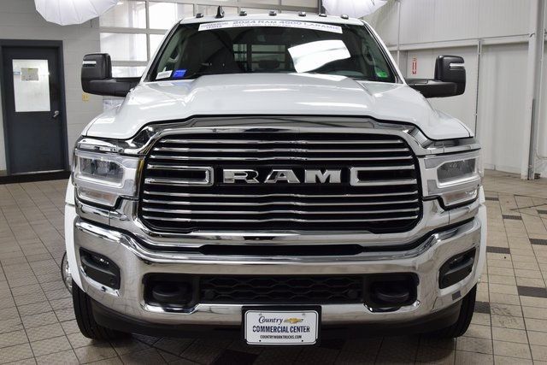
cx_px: 274
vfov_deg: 36.9
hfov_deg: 53.1
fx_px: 547
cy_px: 182
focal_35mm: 36
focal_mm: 24
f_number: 7.1
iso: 1600
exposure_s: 1/60
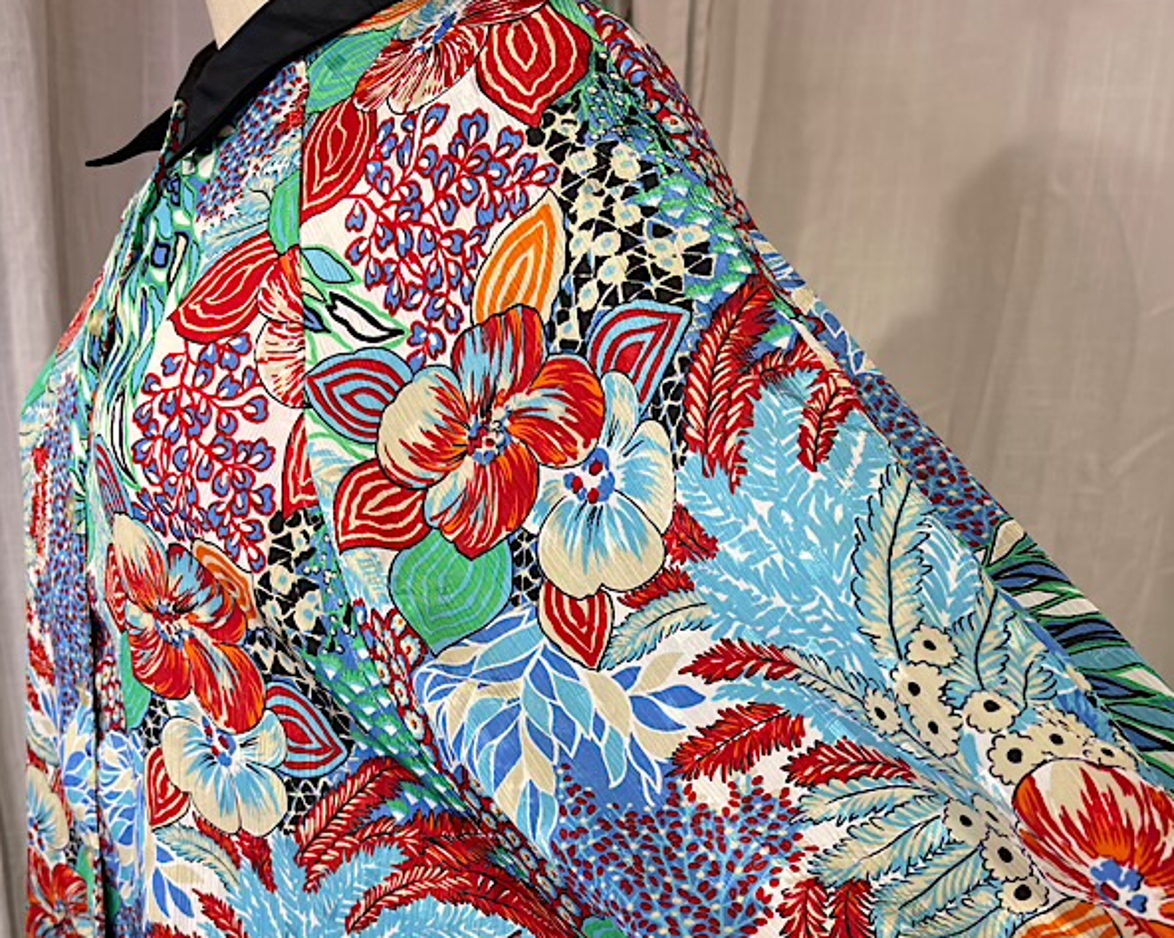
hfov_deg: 54.2
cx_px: 585
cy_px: 765
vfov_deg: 42.3
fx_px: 1146
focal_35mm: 33
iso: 32
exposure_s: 1/198
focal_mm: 5.1
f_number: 1.6
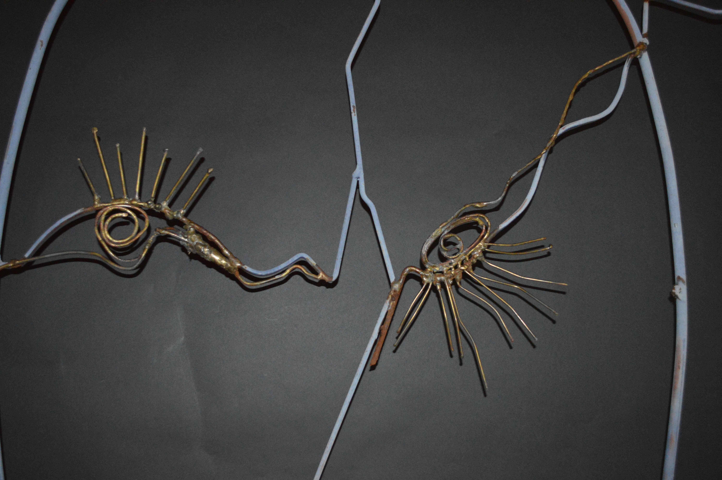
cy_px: 240
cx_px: 361
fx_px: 721
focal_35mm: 36
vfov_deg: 36.8
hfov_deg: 53.2
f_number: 4
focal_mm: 24
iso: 3200
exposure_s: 1/60
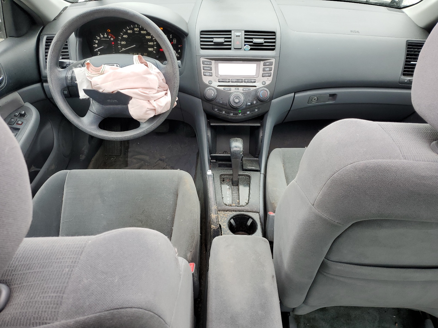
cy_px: 164
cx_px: 219
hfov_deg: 67.3
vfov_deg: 53.1
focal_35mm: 26
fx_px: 329
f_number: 1.5
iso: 50
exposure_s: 1/149
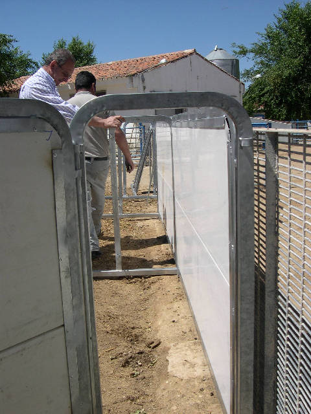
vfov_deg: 49.0
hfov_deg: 37.7
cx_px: 156
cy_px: 207
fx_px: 455
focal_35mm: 38
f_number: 7.6
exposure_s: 1/285
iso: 100
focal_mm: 8
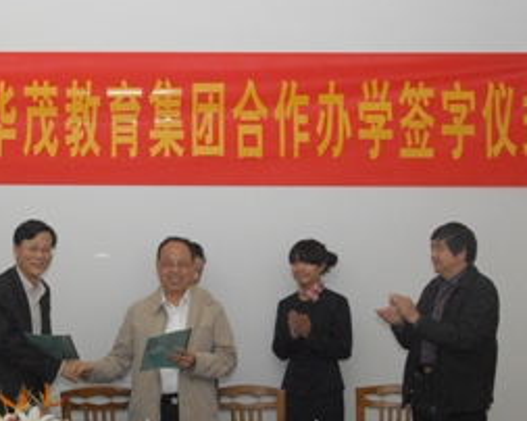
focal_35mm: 67
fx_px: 1044
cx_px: 98
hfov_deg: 27.7
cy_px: 272
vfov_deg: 22.7
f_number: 7.1
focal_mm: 24
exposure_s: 1/125
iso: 1600
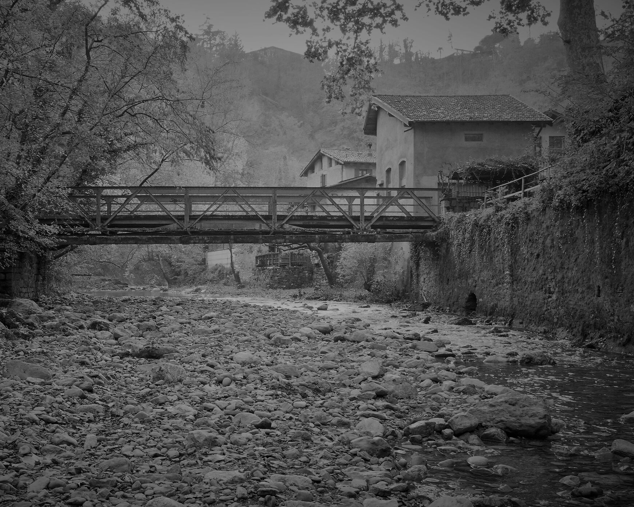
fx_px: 762
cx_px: 239
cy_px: 251
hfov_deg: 44.8
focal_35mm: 41
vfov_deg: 36.8
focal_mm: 21
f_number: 11
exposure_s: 1/40
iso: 1250
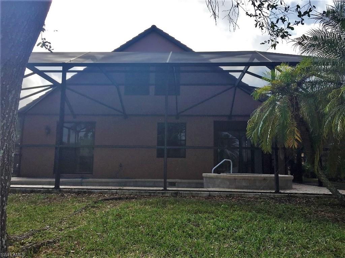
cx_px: 172
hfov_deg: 61.7
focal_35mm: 29
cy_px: 129
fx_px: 289
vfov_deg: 48.2
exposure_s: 1/1276
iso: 32
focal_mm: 4.15
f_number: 2.2
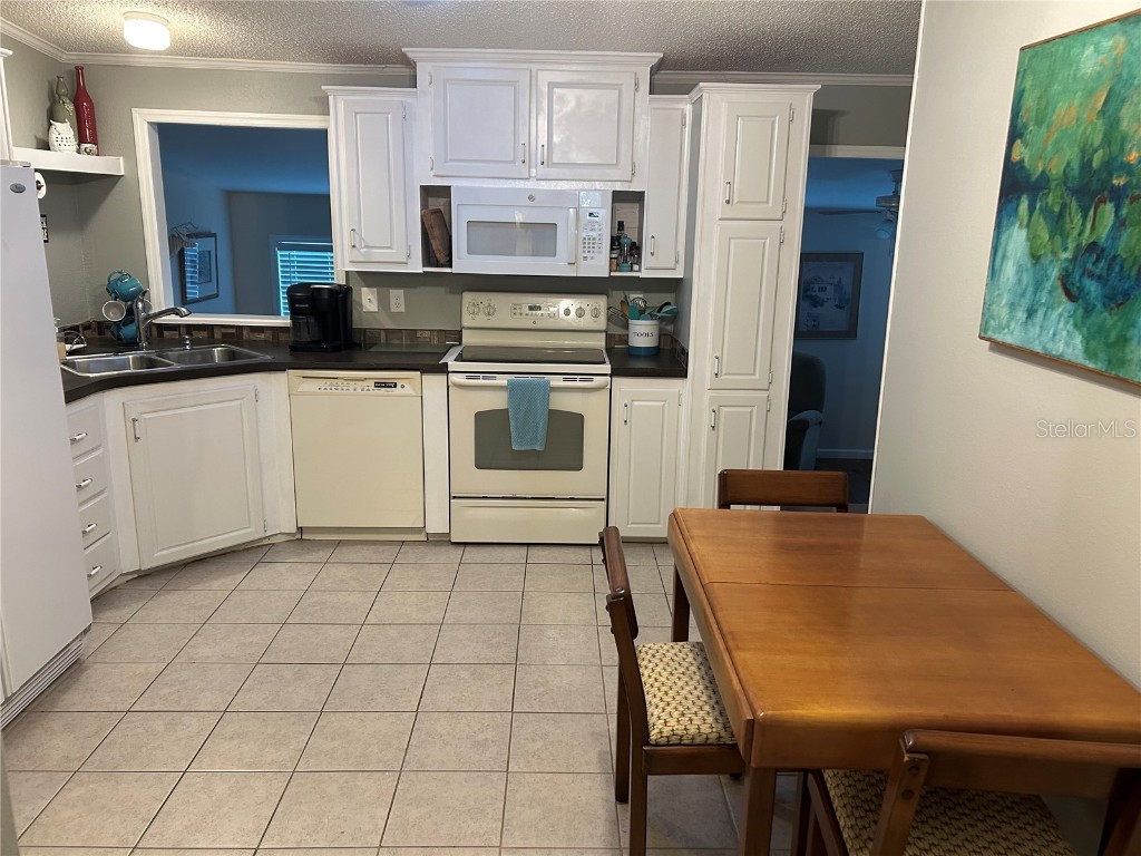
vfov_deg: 53.1
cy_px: 428
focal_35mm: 26
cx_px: 570
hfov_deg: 67.3
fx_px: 857
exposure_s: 1/60
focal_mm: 5.7
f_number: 1.5
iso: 160
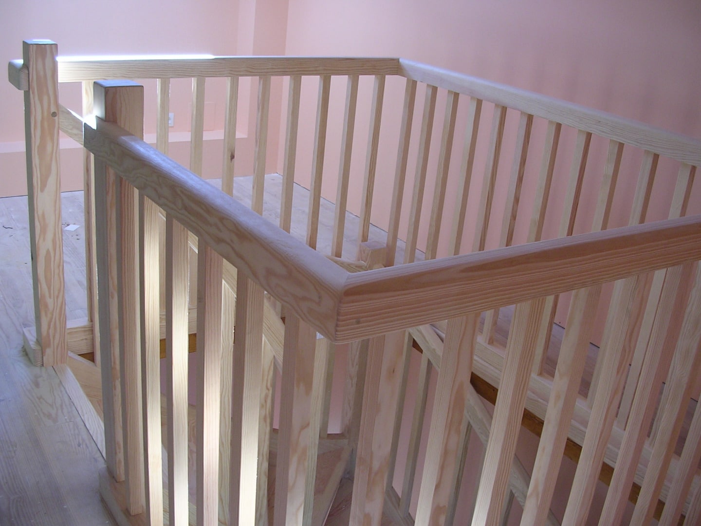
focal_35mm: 38
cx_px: 350
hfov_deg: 49.0
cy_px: 263
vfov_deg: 37.7
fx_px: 770
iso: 100
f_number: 2.8
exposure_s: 1/39.7
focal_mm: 5.8
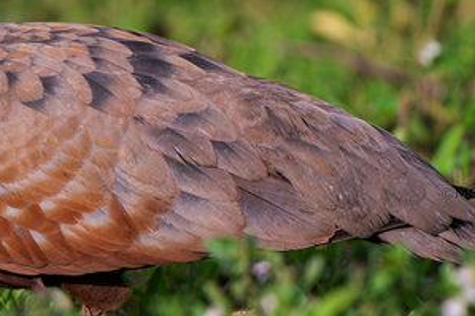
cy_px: 43
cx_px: 37
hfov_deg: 0.9
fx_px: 30158
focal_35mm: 2287
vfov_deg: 0.6
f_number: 4
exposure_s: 1/8000
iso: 640
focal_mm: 600
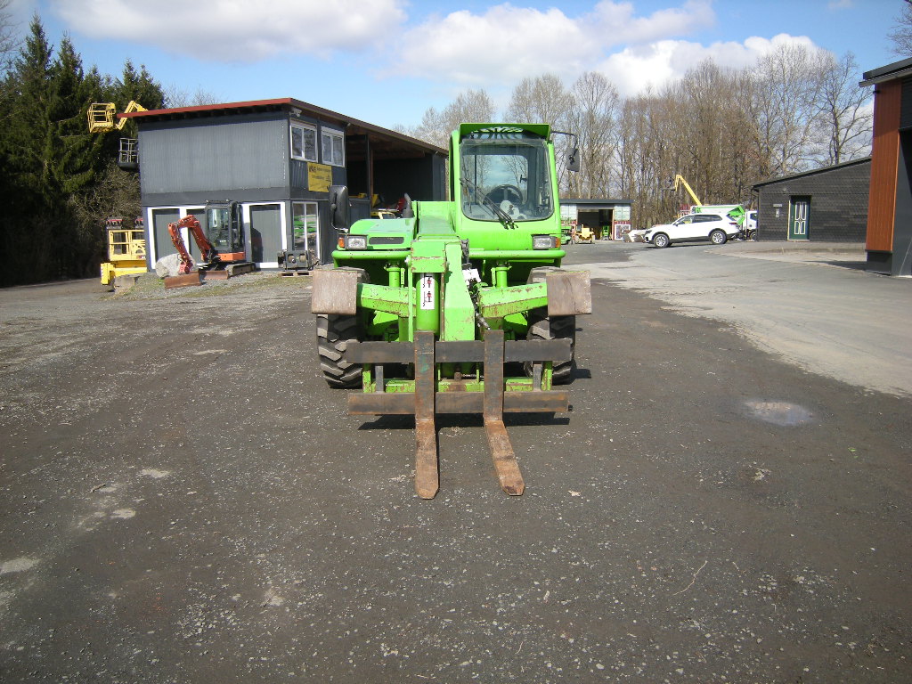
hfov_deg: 63.4
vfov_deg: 49.7
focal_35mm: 28
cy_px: 342
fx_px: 738
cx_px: 456
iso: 64
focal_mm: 4.7
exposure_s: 1/220
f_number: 5.6
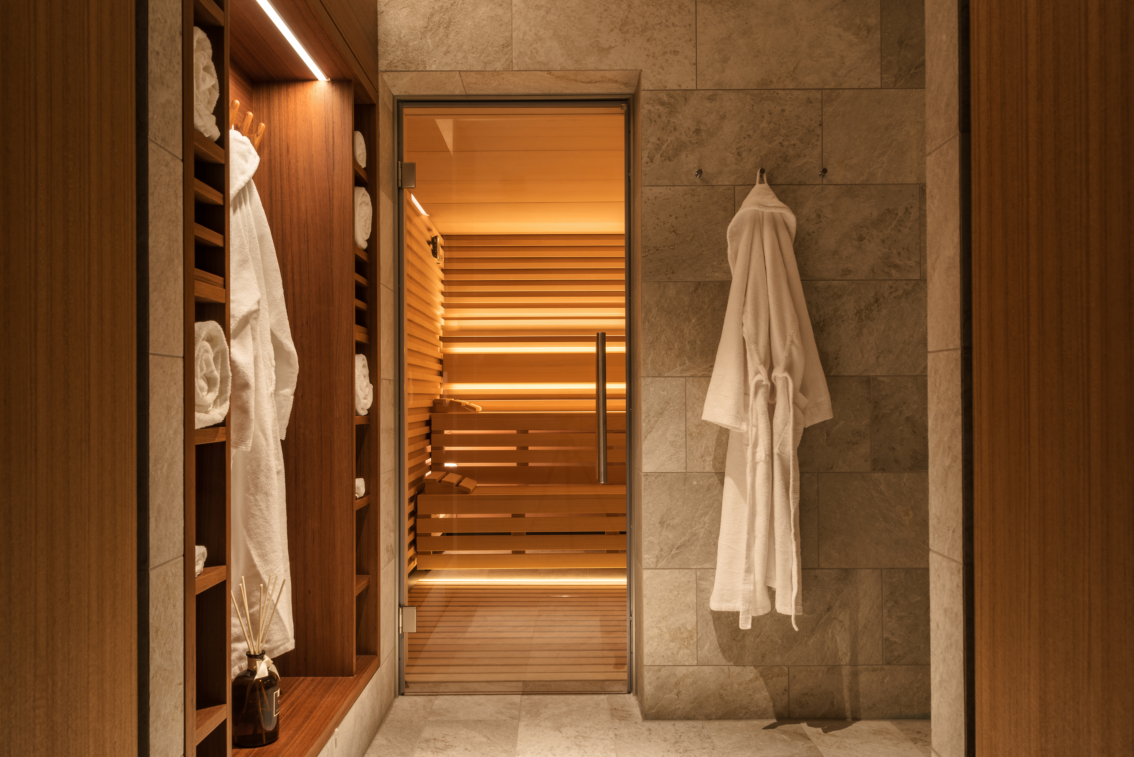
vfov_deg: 46.4
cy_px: 378
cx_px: 567
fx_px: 882
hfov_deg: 65.5
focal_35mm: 28
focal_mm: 28
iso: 100
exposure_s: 3
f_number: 16
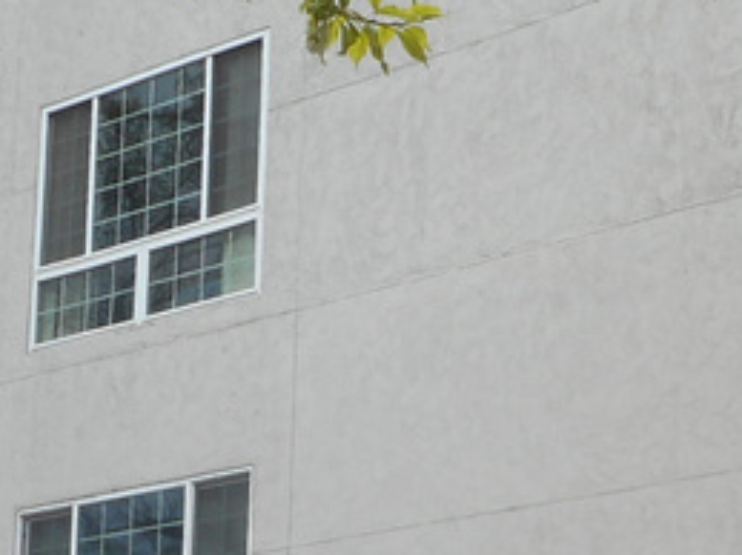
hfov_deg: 19.5
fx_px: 2121
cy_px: 652
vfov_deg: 14.5
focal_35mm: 99
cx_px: 653
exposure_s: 1/400
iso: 80
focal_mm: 4.5
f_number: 3.7
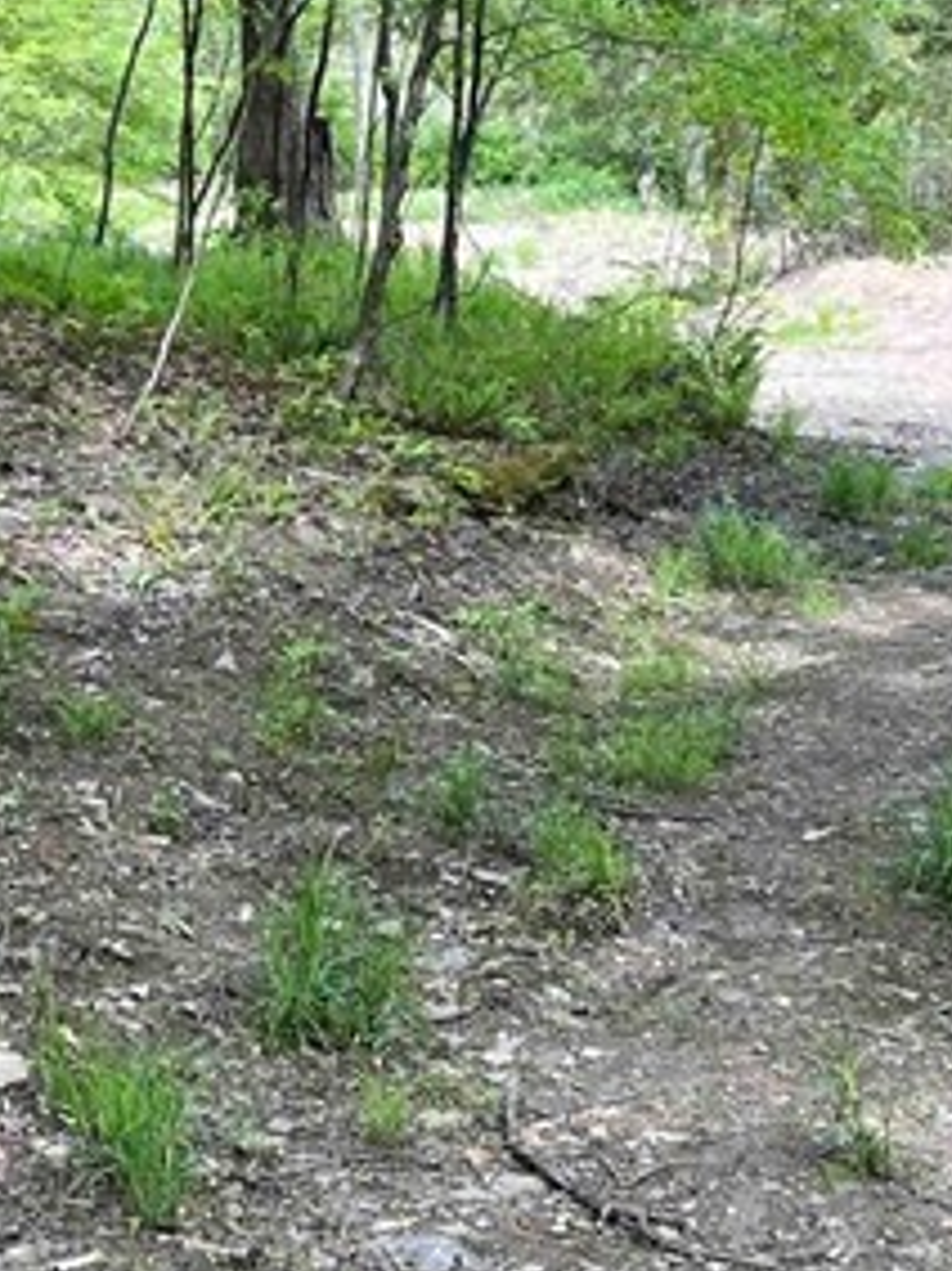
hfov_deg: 15.7
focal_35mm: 94
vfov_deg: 20.9
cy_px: 570
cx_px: 283
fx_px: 3449
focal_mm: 5.1
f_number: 1.6
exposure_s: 1/239
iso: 40
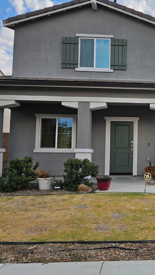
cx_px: 157
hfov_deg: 31.9
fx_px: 248
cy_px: 135
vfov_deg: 58.0
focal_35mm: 34
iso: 12
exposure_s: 1/566
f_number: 1.7
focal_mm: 6.3
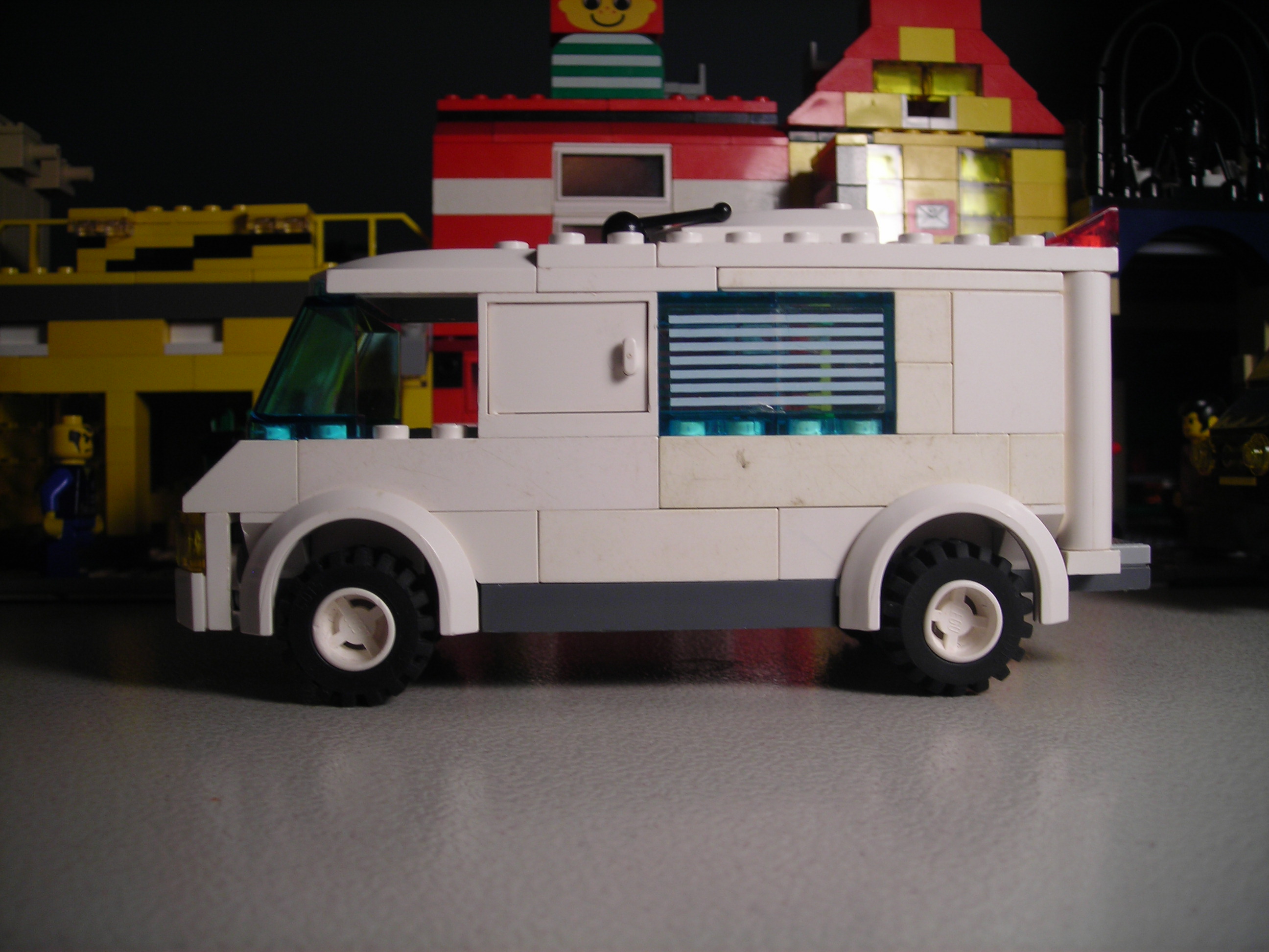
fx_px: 1393
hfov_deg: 49.0
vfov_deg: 37.7
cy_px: 476
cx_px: 634
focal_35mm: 38
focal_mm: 6.3
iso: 50
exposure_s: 1/44.8
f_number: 3.2
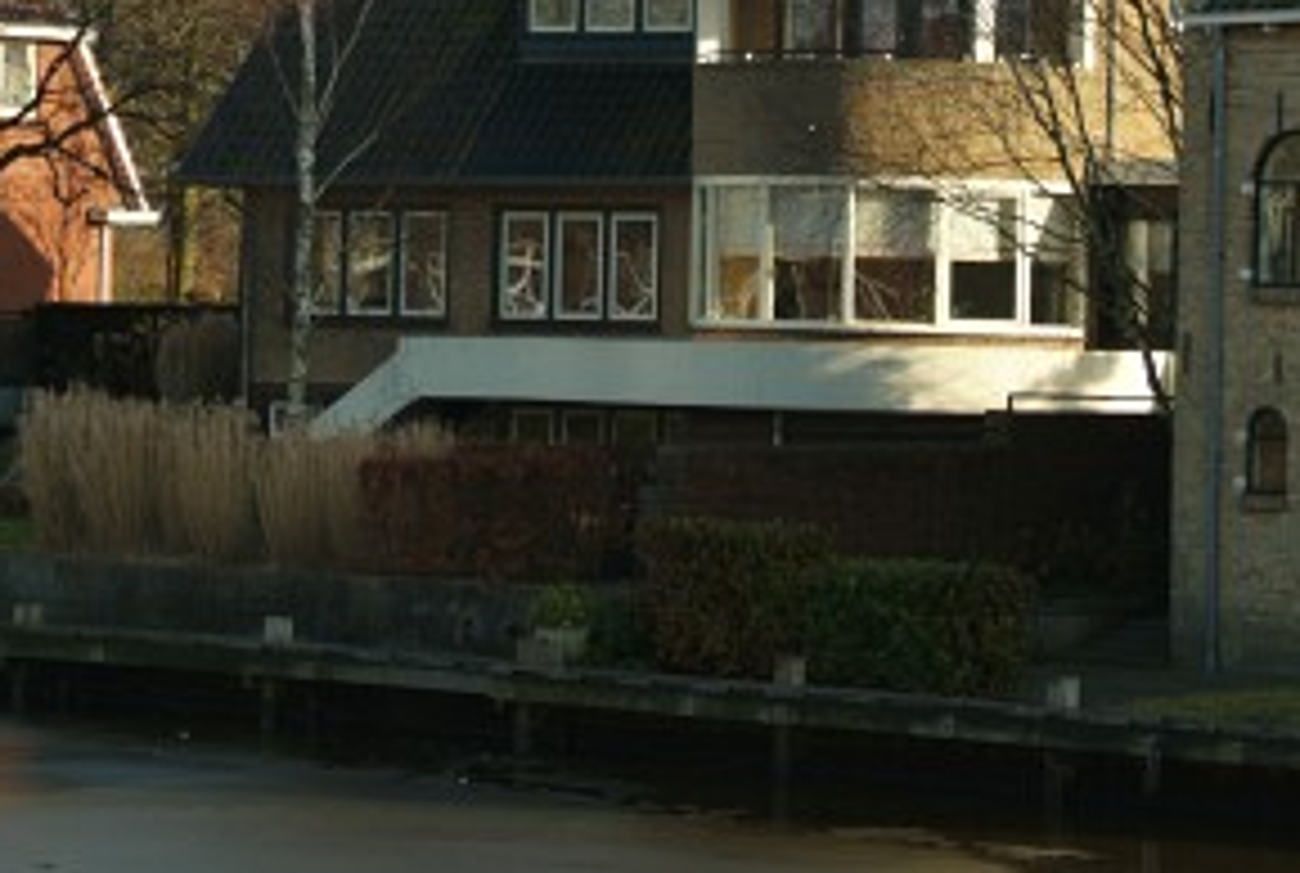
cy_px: 223
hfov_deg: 12.2
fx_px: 6079
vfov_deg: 8.2
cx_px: 841
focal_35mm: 168
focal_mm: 72
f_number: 5
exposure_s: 1/350
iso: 200
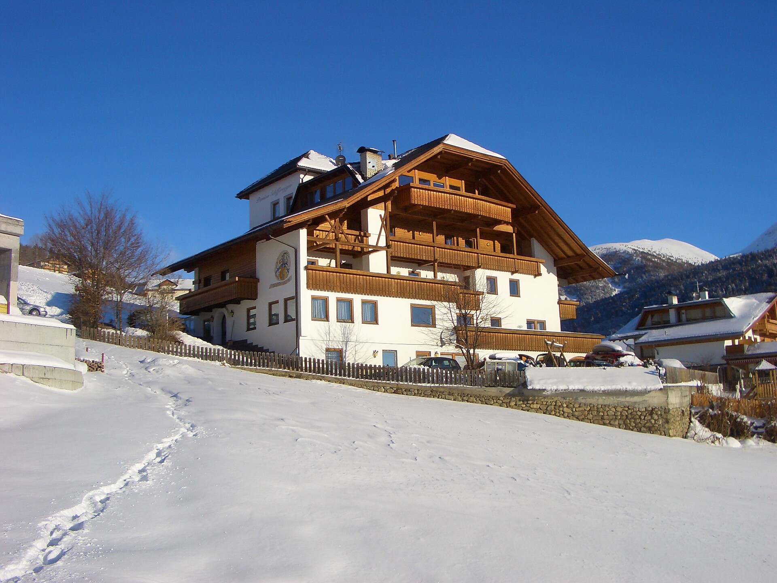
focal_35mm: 35
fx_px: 786
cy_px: 292
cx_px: 388
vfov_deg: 40.7
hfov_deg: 52.6
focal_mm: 5.8
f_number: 4.3
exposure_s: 1/800
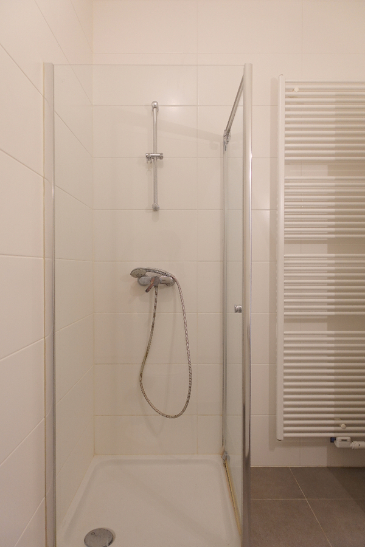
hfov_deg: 53.1
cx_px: 182
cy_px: 274
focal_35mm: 24
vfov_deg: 73.7
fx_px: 365
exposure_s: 1/30
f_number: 2.2
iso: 125
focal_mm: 8.8
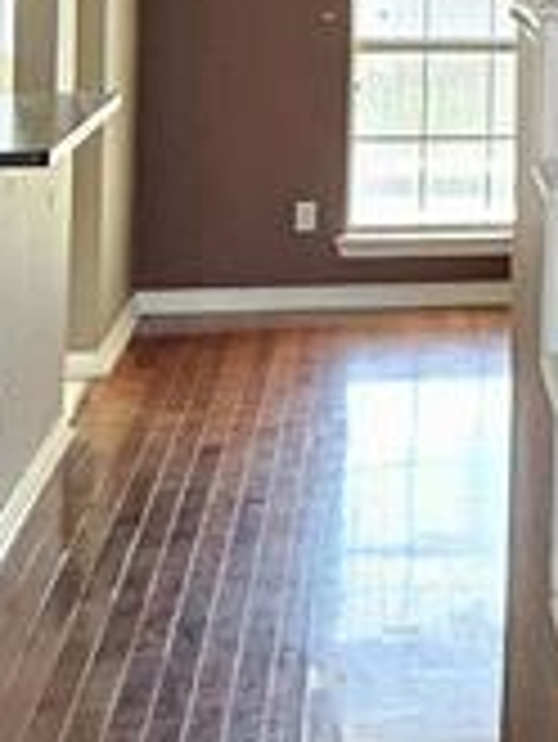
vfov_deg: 17.6
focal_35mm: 107
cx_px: 1066
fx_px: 2297
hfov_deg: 12.4
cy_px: -103
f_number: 1.8
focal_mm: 5.4
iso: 400
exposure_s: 1/120
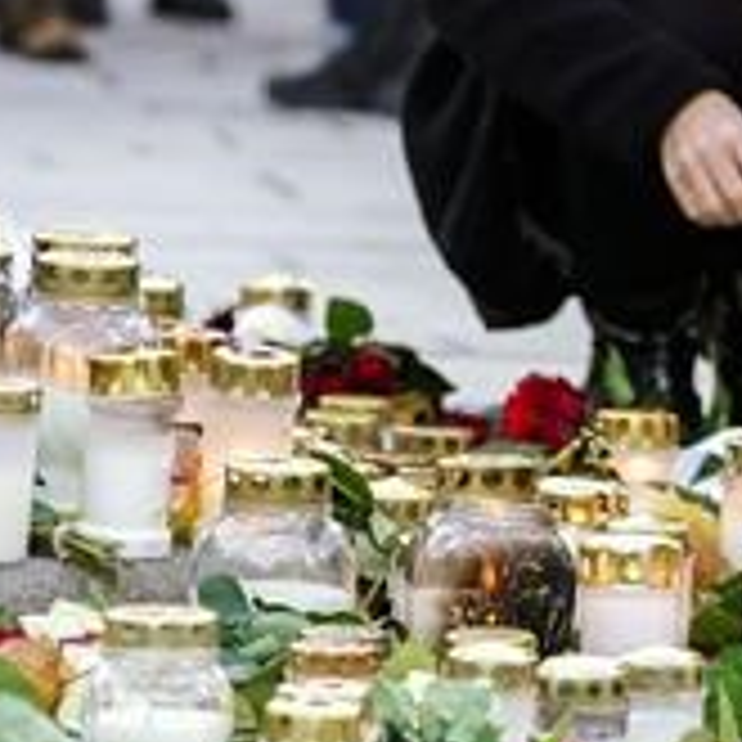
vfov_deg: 3.4
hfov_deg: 3.4
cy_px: -16
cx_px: 796
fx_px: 12538
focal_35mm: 517
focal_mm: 154
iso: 2000
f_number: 4.5
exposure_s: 1/250
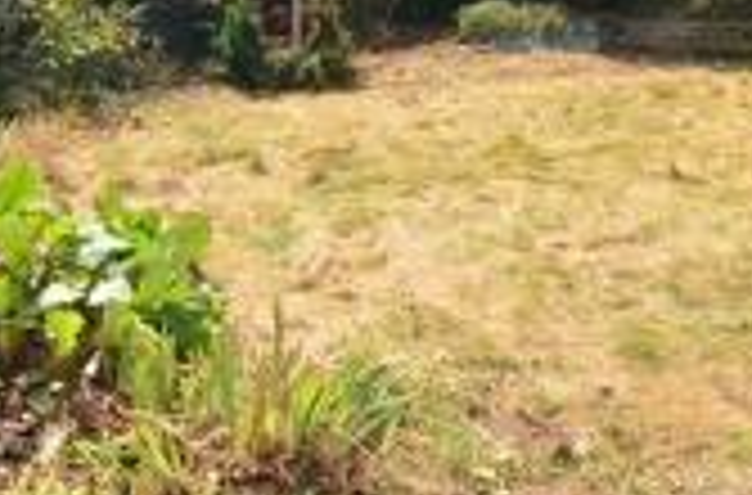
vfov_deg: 21.1
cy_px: -108
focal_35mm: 59
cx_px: 387
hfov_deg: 34.1
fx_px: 1228
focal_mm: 10
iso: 200
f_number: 11
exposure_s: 1/200
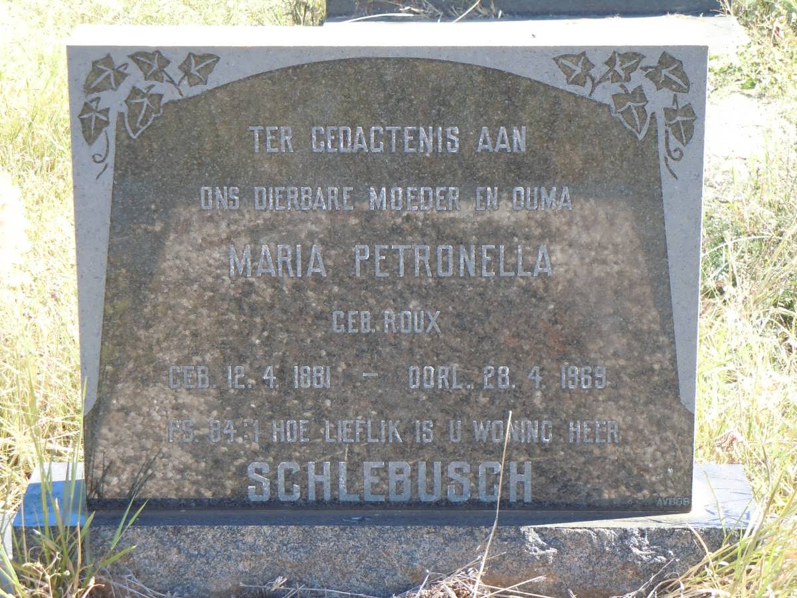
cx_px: 398
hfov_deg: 17.0
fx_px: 2671
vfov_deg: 12.8
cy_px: 299
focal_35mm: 116
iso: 200
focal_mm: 20.9
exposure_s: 1/160
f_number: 4.6
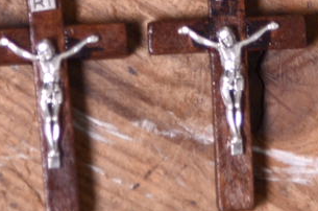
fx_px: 4425
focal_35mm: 502
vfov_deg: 2.7
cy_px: -63
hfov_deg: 4.1
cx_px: 249
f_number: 4
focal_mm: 85
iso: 200
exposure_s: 1/60
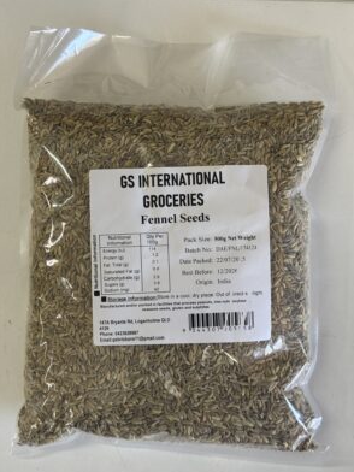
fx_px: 723
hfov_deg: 27.5
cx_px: 177
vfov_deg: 36.2
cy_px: 240
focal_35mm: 53
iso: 50
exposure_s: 1/50
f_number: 1.6
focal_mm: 5.96
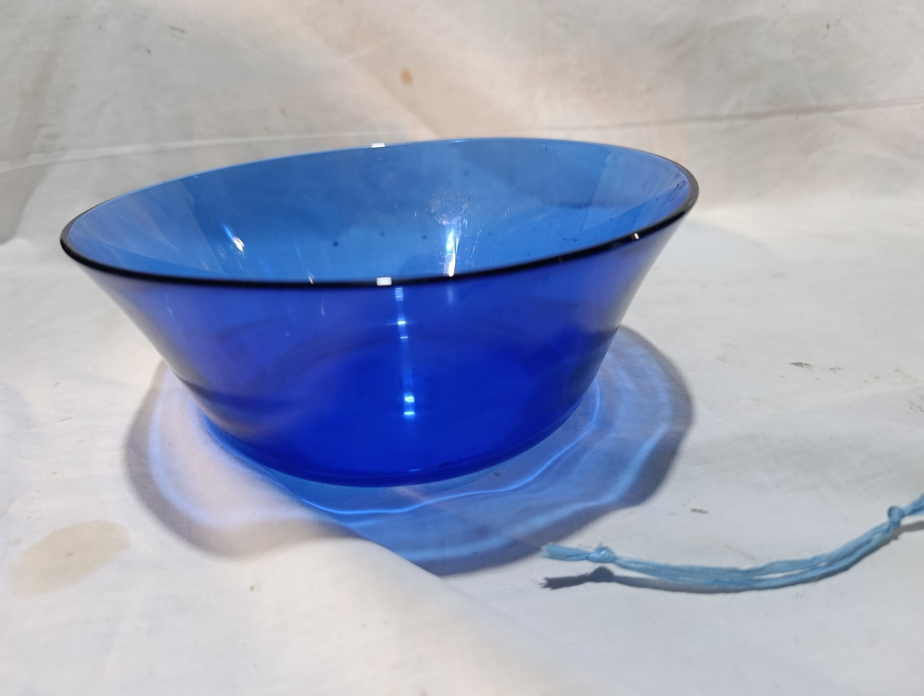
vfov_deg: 59.0
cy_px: 348
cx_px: 462
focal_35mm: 23
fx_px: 615
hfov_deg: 73.8
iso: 720
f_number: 1.65
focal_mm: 6.11
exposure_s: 1/50
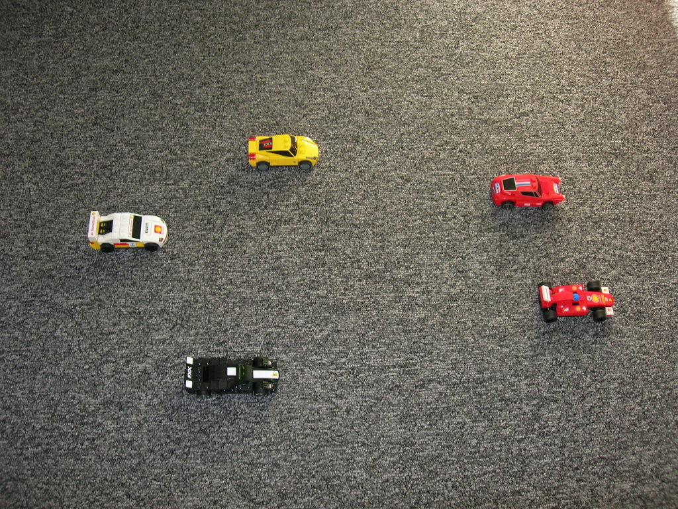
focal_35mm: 38
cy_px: 254
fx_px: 744
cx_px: 339
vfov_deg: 37.7
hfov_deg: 49.0
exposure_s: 1/30
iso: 64
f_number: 2.8
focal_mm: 7.8
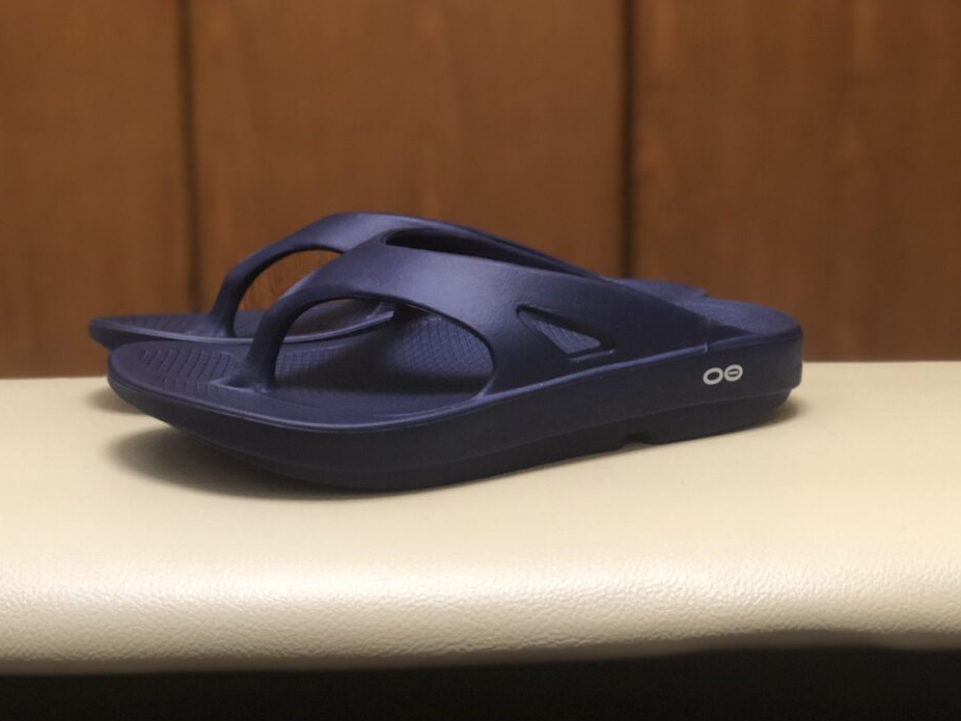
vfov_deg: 23.3
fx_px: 1749
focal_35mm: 63
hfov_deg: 30.7
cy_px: 357
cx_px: 436
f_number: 2.8
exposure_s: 1/50
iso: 640
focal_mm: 6.6
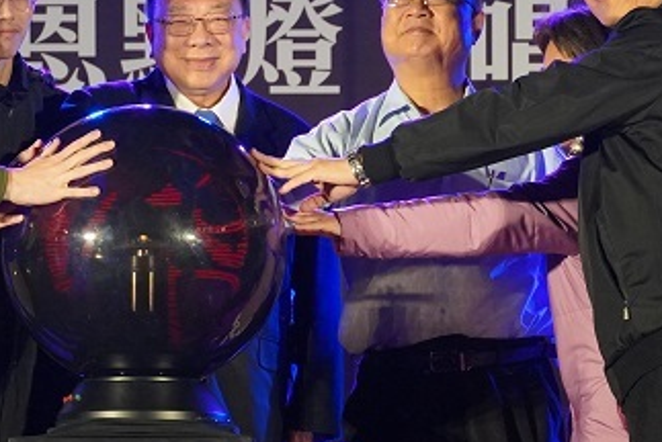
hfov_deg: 8.0
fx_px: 4732
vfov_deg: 5.4
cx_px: 168
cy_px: 192
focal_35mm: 257
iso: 2500
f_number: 5.6
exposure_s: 1/160
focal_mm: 77
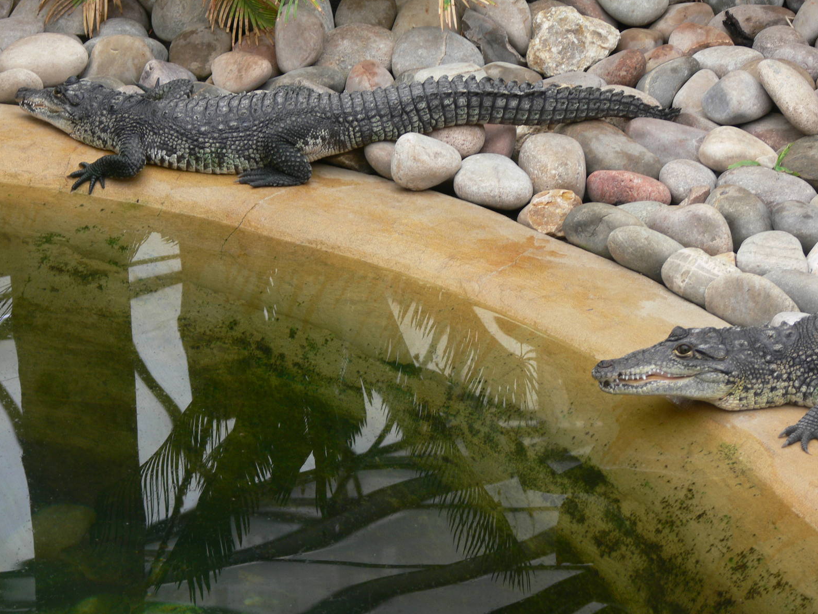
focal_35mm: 142
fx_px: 3356
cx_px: 405
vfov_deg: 10.4
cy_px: 308
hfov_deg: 13.9
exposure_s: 1/60
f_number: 4
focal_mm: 29.7
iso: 80
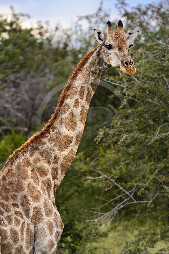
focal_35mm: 280
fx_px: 1972
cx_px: 84
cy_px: 127
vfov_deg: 7.4
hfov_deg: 4.9
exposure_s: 1/200
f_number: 4
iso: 400
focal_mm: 280
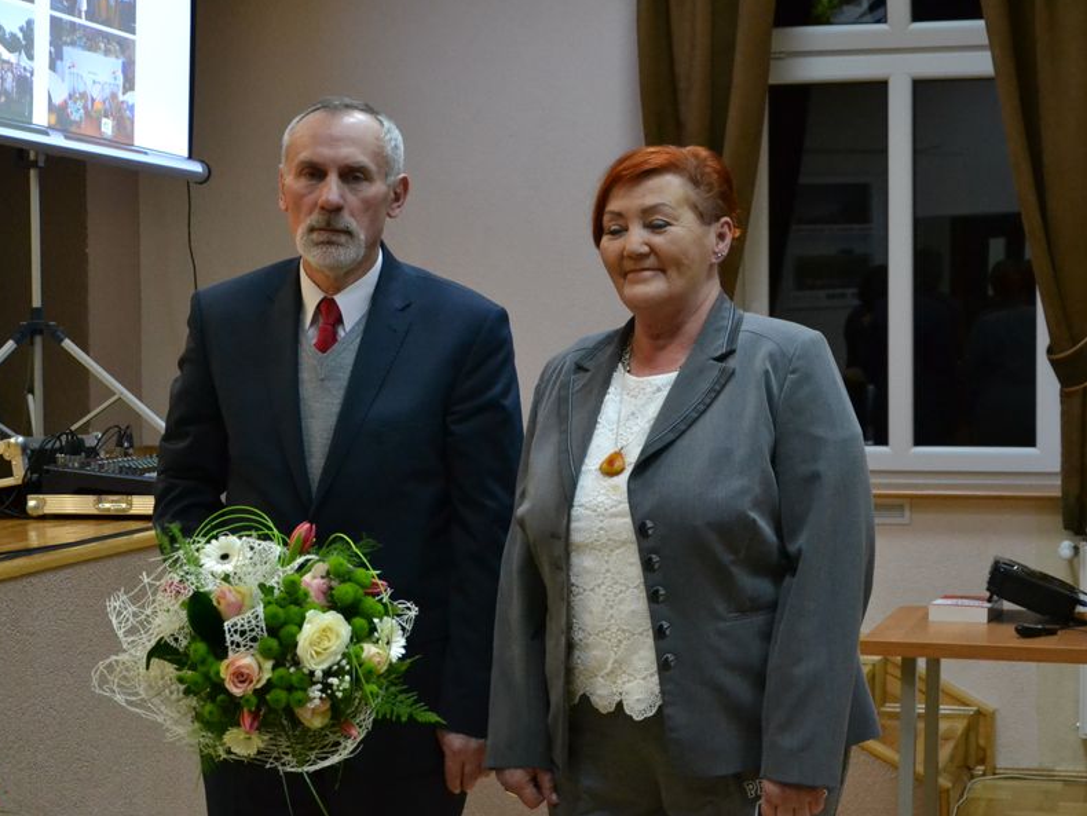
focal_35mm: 69
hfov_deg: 28.2
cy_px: 405
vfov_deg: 21.3
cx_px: 520
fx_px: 2167
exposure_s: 1/100
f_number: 4.8
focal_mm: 42
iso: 3200
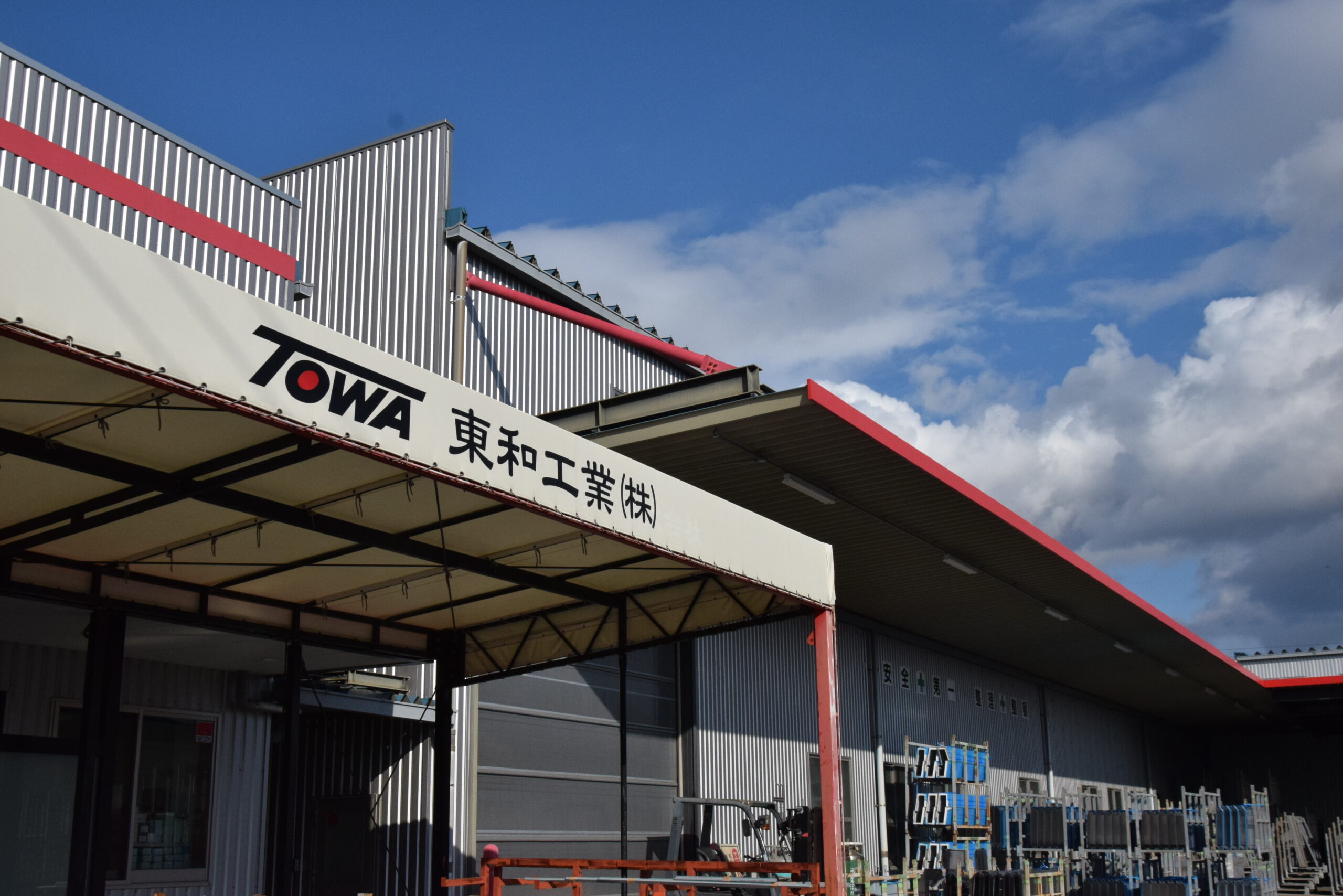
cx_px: 672
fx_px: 1399
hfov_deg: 51.3
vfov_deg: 35.5
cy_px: 448
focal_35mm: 38
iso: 1250
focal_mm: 25
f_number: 11
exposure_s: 1/4000
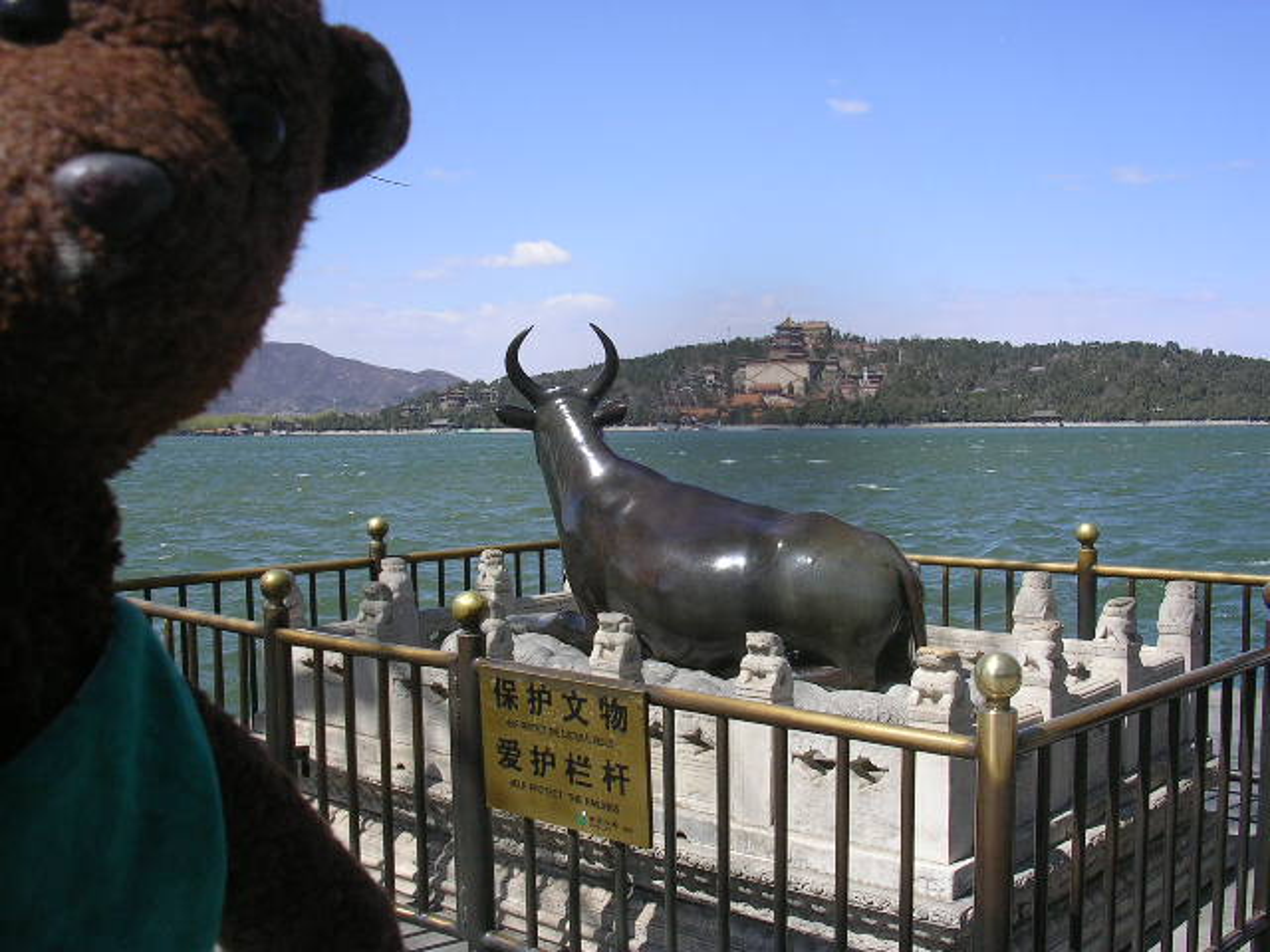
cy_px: 476
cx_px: 635
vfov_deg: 35.1
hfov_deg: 45.8
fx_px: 1504
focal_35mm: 41
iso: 50
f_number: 5.8
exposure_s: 1/315
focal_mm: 6.2
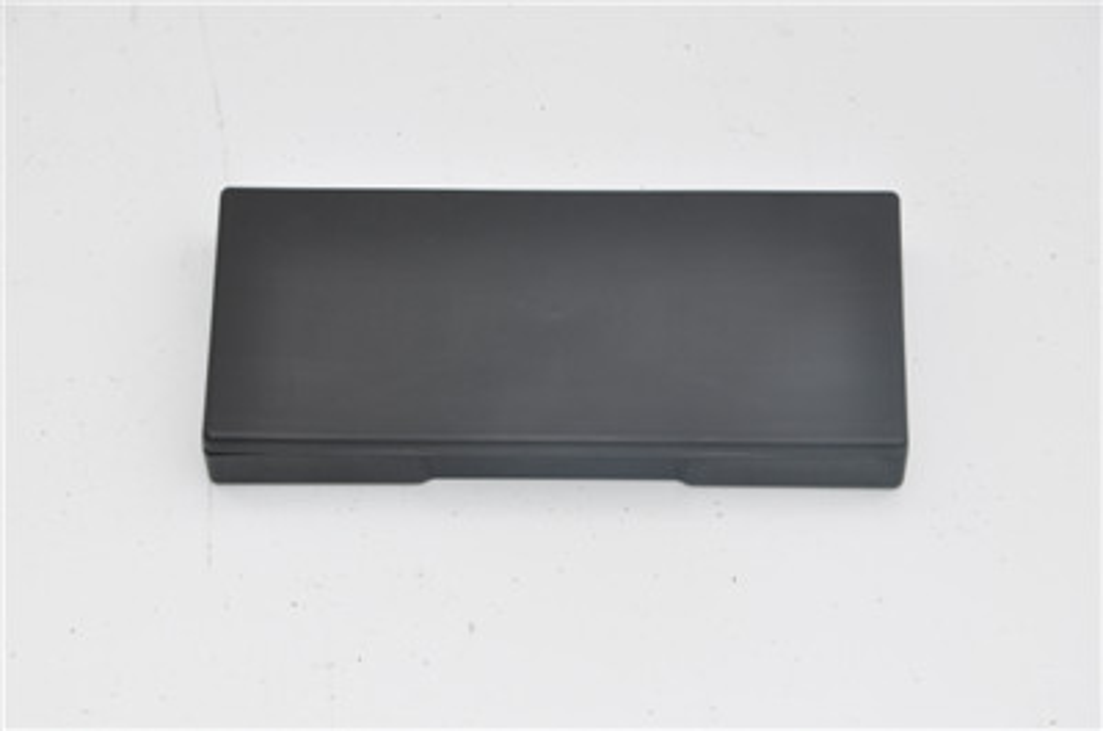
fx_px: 4816
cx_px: 552
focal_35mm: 158
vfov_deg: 8.7
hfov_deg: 13.1
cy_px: 366
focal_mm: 105
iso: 200
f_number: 11
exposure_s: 1/200
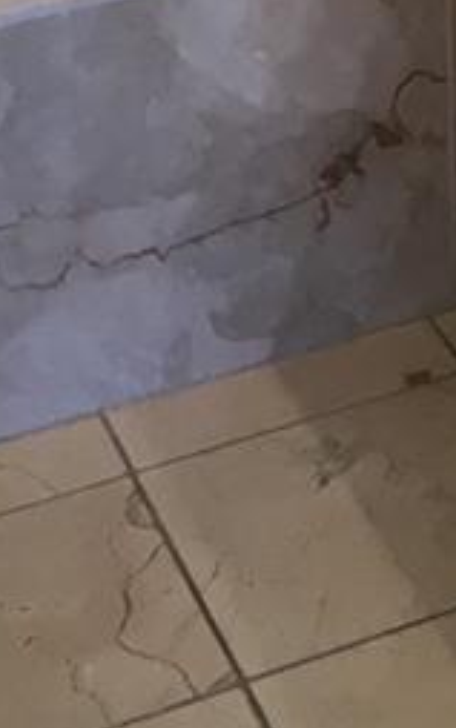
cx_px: 909
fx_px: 2880
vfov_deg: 12.7
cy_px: -694
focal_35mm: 145
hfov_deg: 8.6
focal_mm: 4.15
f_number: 2.2
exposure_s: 1/30
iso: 50
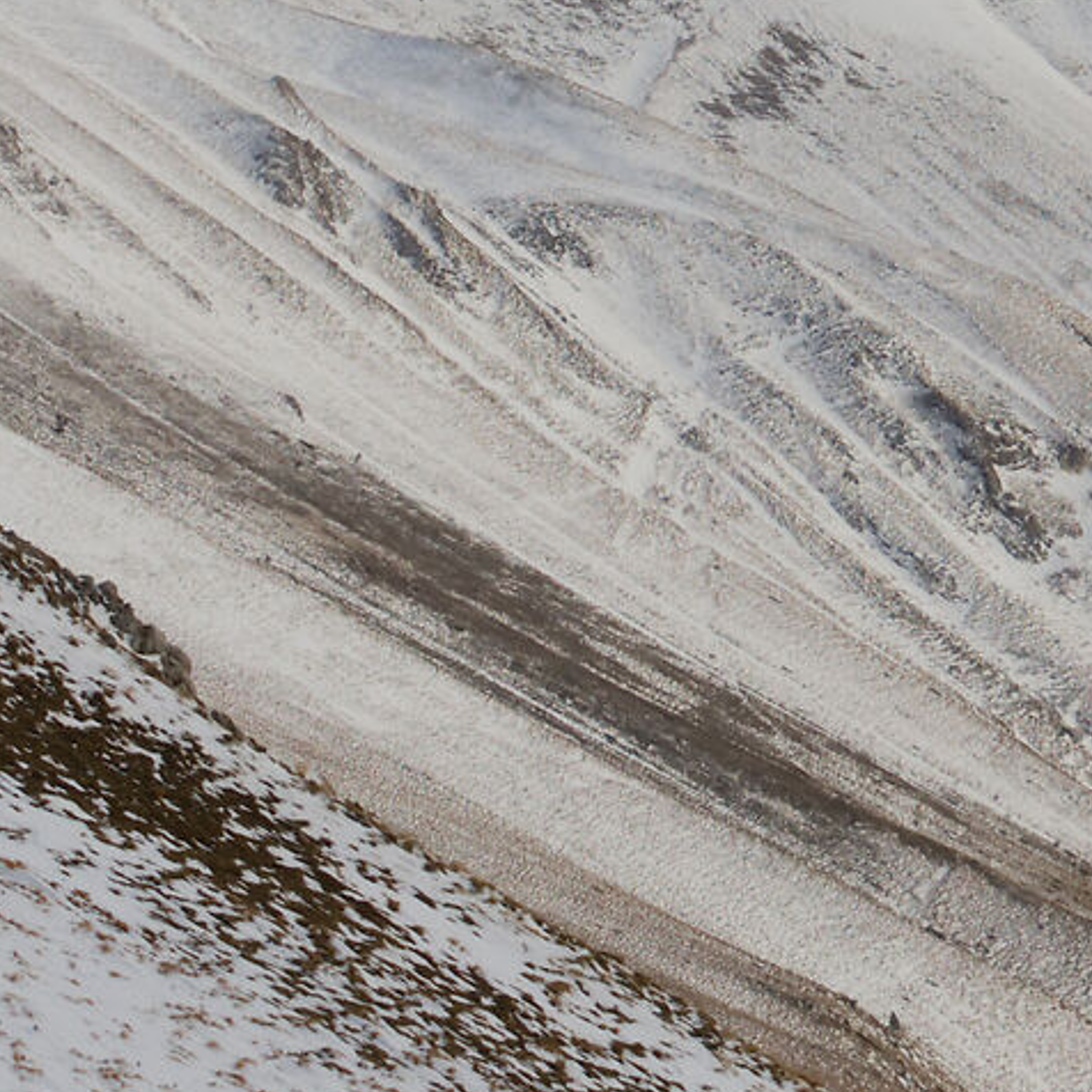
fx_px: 20629
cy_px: -658
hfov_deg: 3.0
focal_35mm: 578
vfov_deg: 3.0
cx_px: 1922
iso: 200
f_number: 5.6
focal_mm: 90
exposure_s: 1/1000
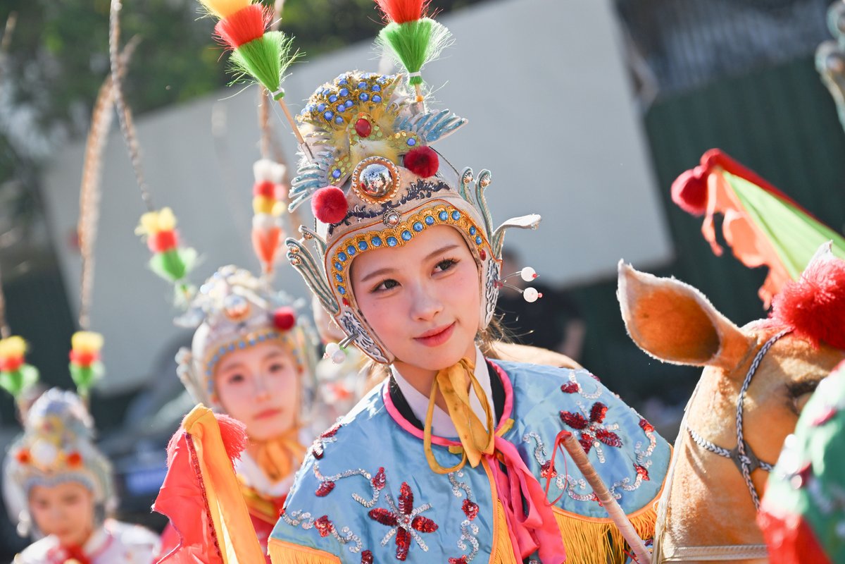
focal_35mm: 70
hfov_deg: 28.8
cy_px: 282
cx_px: 422
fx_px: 1643
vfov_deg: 19.5
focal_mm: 70
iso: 180
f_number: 2.8
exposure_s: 1/3200
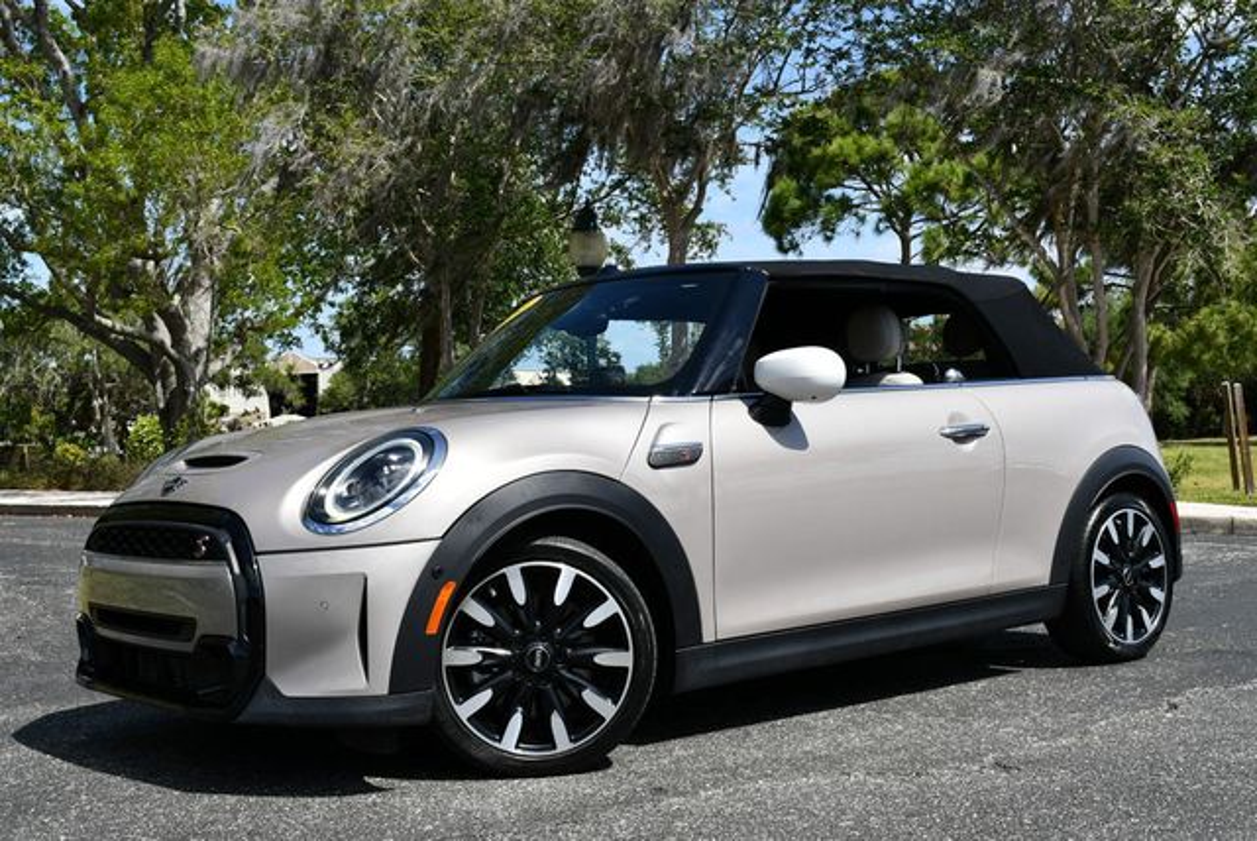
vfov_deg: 30.6
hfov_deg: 44.5
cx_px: 628
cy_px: 420
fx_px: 1538
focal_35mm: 44
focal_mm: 22
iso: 100
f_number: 8
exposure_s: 1/320
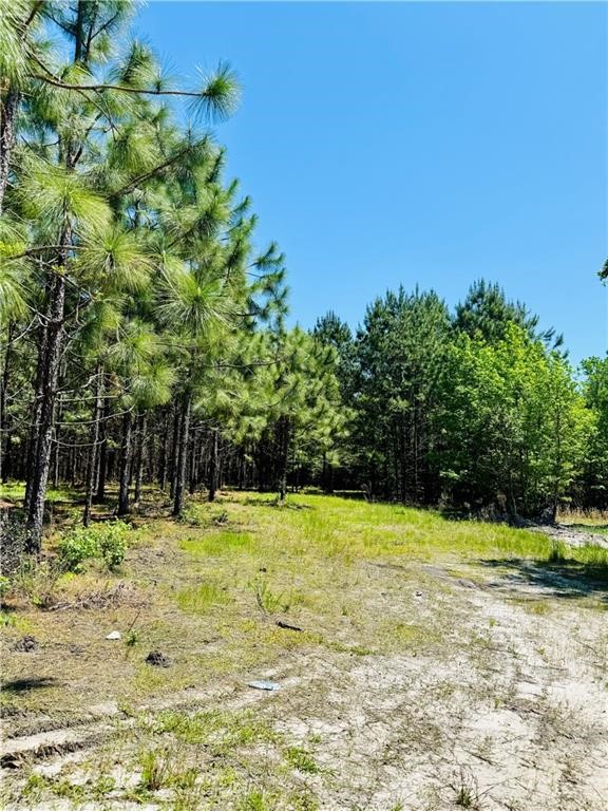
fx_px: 562
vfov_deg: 71.6
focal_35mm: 24
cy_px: 406
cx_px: 304
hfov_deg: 56.8
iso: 80
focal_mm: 6.76
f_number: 1.78
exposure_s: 1/3597
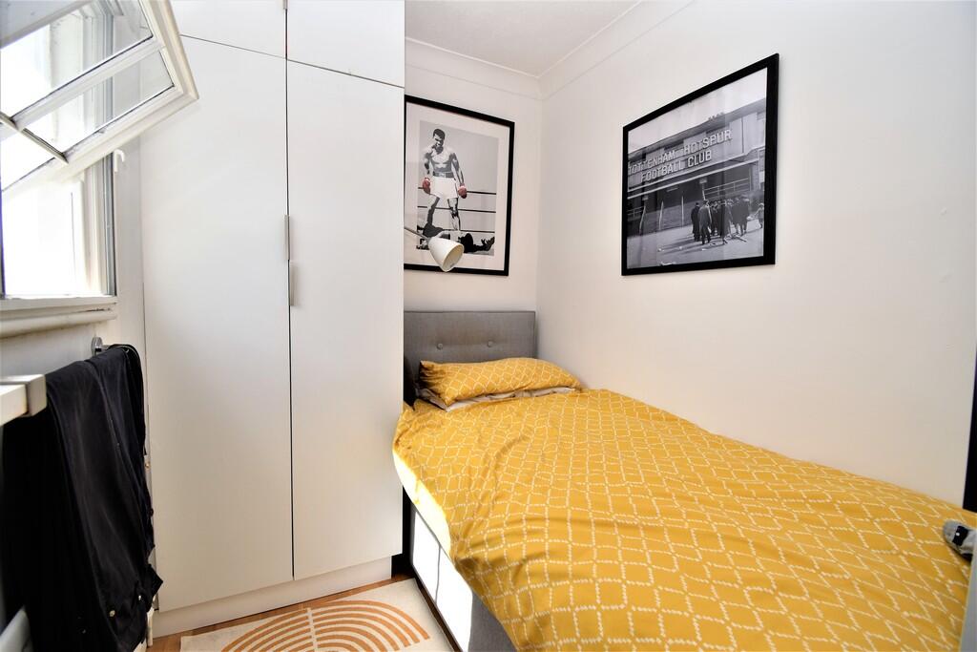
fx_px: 407
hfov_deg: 100.4
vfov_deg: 77.3
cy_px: 326
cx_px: 488
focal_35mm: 15
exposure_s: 1/125
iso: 100
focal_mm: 10
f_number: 5.6
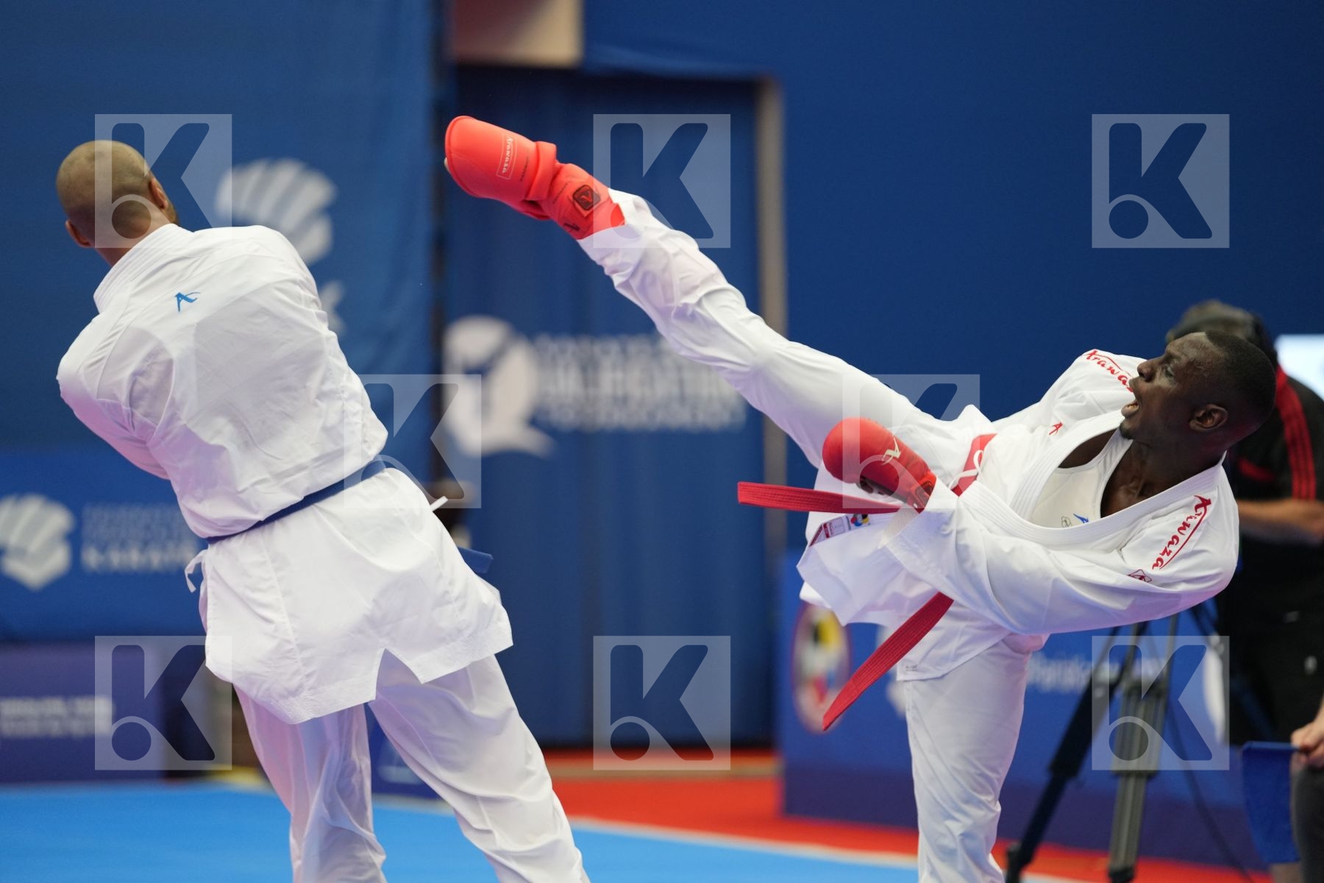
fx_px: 6840
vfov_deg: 7.4
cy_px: 442
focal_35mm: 186
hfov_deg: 11.1
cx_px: 662
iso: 1600
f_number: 2.8
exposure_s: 1/1000
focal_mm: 186
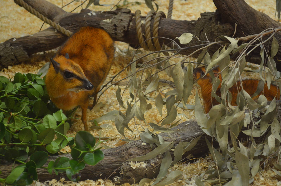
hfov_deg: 24.7
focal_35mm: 82
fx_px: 643
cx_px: 140
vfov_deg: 16.5
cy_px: 93
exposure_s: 1/30
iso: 1000
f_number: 5.6
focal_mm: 55
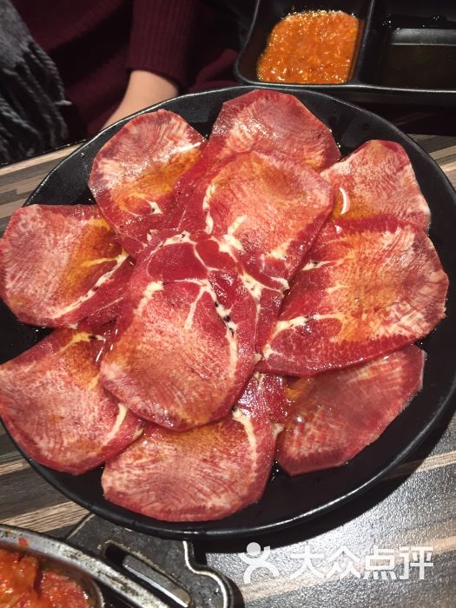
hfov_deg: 48.2
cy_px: 304
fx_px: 509
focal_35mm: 29
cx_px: 228
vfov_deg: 61.7
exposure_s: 1/30
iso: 64
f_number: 2.2
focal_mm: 4.15
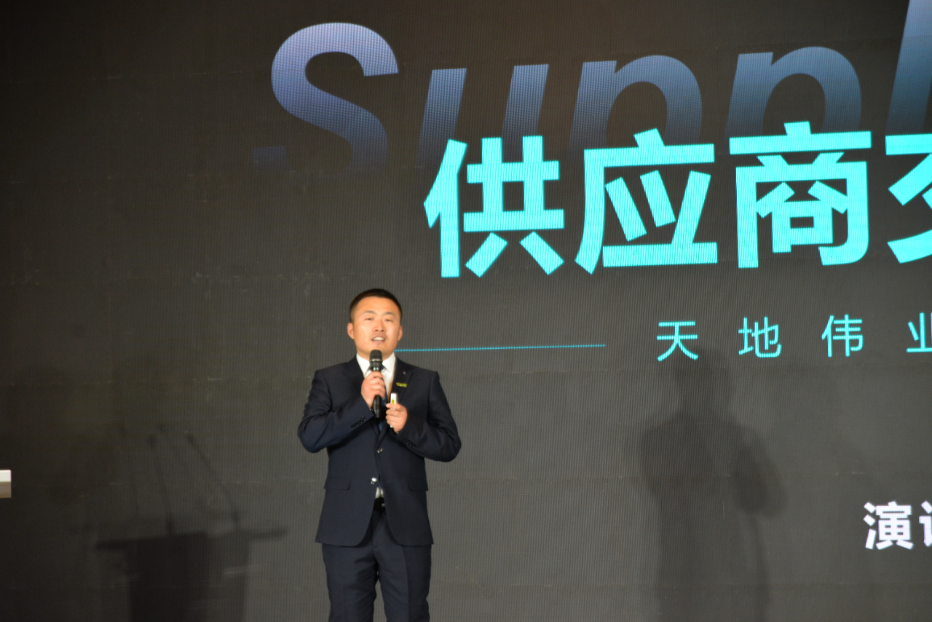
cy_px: 311
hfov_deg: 23.9
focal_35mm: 85
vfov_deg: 16.1
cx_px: 466
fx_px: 2201
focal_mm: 85
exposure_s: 1/125
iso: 800
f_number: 4
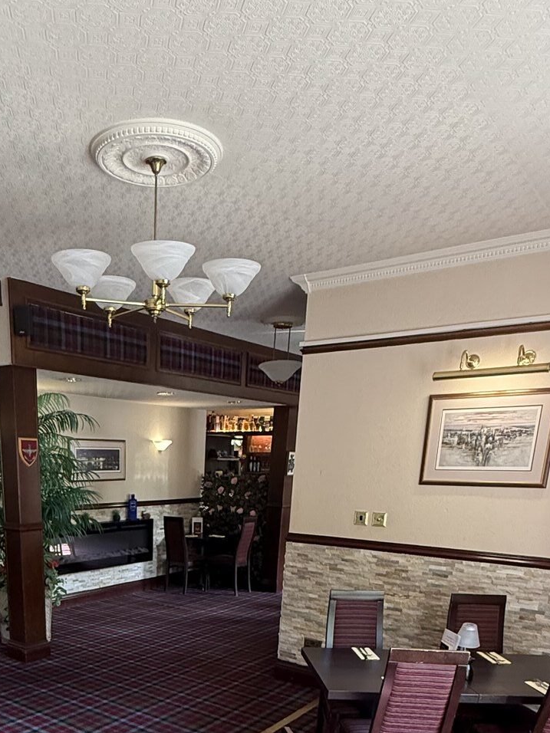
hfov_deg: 45.7
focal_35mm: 30
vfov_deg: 52.6
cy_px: 660
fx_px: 636
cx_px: 160
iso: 500
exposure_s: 1/100
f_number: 2.2
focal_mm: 2.22
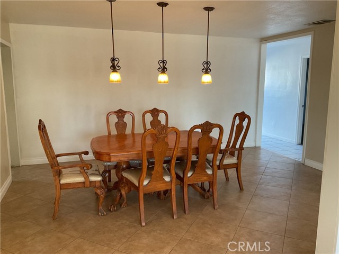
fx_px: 284
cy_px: 127
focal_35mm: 29
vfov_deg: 48.2
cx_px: 170
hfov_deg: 61.7
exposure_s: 1/60
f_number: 1.8
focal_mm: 3
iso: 80
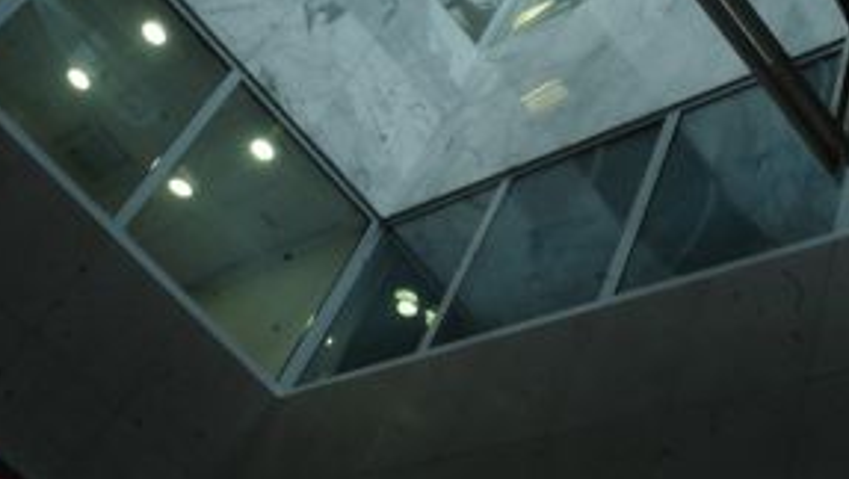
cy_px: 74
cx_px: 473
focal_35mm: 56
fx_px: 1262
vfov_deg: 21.2
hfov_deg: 37.1
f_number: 20
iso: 4000
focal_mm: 24
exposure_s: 1/80
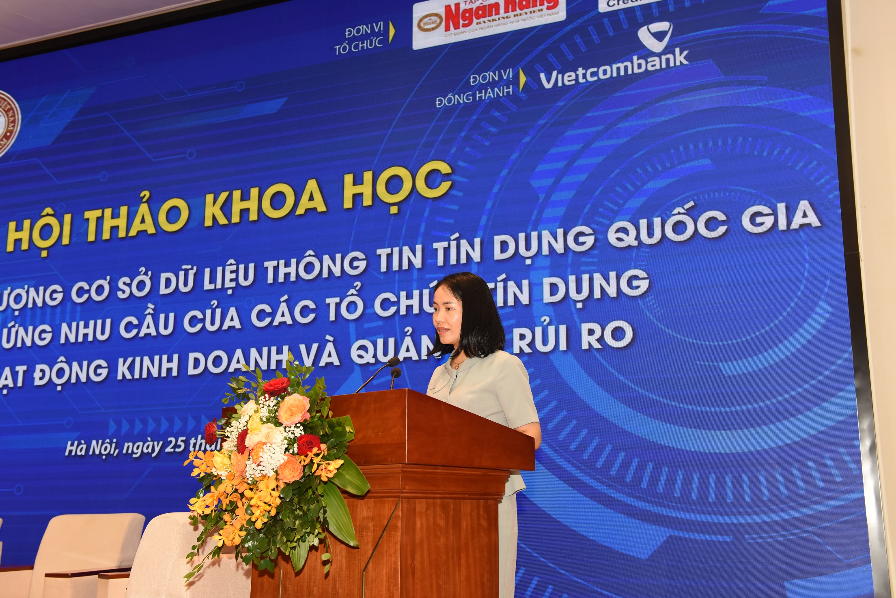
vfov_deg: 31.9
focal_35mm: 42
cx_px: 448
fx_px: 1046
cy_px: 299
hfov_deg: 46.4
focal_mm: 42
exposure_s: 1/60
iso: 800
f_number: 5.6
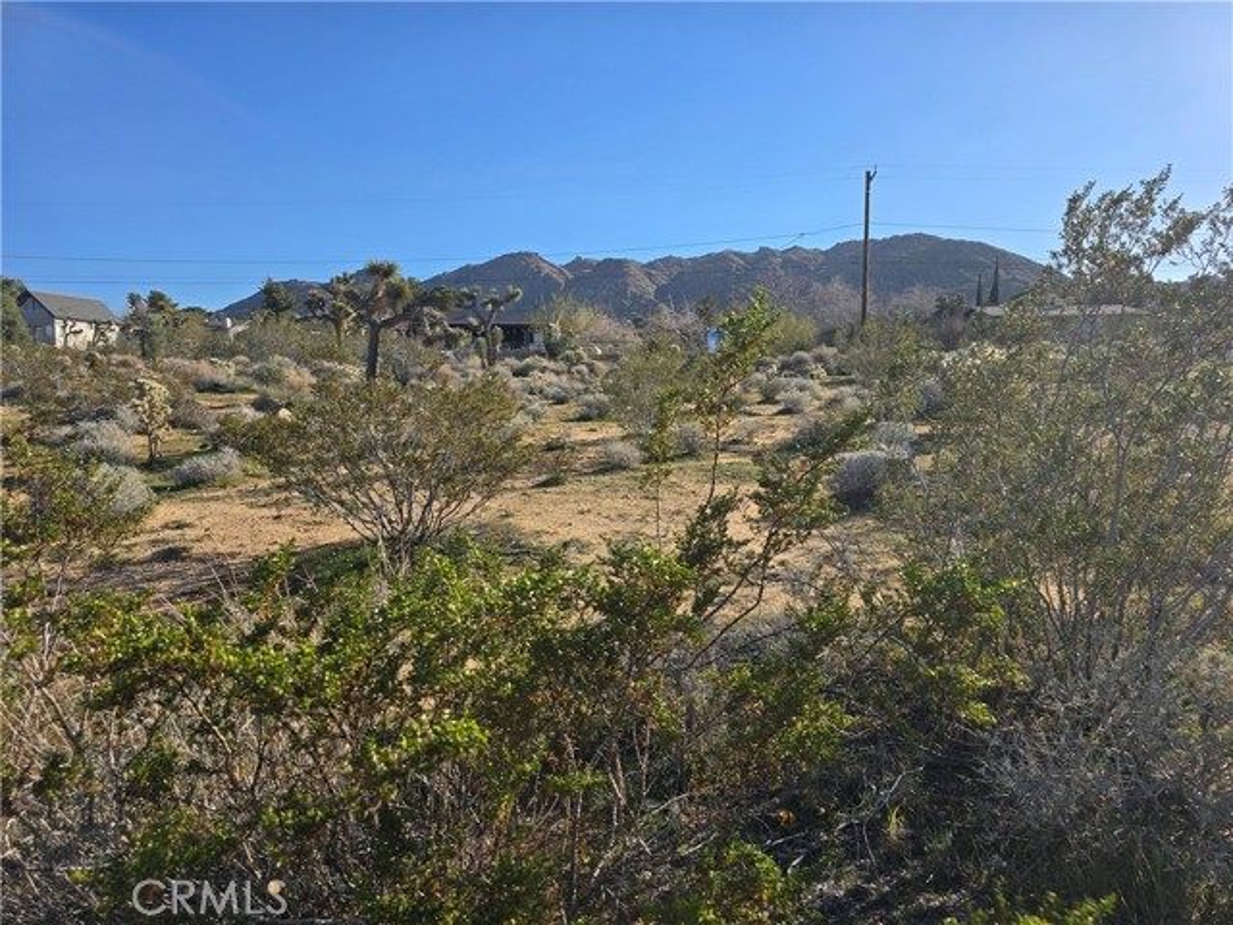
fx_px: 819
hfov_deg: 73.9
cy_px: 462
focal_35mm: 23
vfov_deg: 58.9
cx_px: 616
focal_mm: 6.3
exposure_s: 1/736
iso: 12
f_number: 1.7
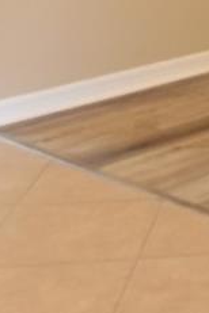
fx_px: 997
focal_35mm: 114
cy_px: -211
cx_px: 603
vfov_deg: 15.8
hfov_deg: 9.6
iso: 800
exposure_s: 1/60
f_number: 2.8
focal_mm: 11
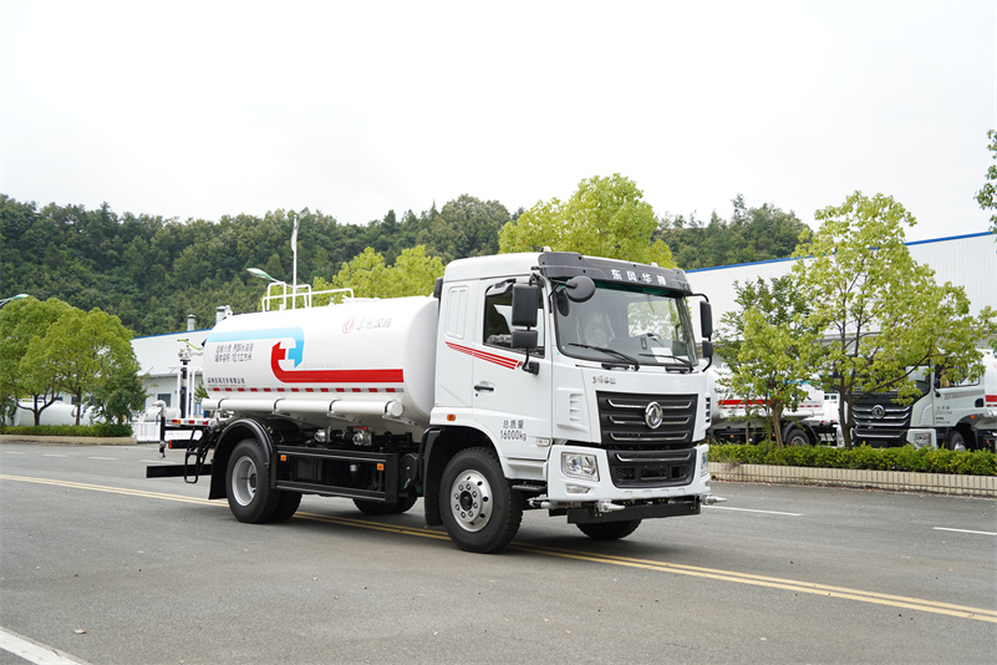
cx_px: 498
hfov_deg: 49.6
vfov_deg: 34.2
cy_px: 332
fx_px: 1080
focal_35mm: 39
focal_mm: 39
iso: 100
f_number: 3.2
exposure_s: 1/640
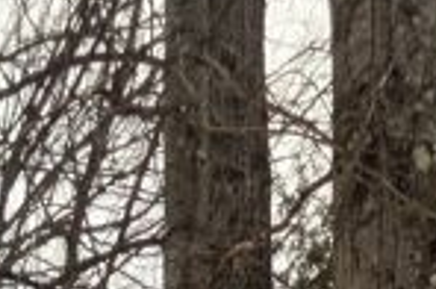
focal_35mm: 101
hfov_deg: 19.7
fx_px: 1221
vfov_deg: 7.3
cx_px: 9
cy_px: 1283
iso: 68
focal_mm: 1.85
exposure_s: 1/509
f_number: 2.2
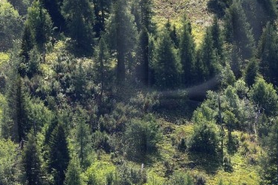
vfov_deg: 1.6
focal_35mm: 865
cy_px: 102
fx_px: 6674
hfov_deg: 2.4
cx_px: 293
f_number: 10
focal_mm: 200
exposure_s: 1/250
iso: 200
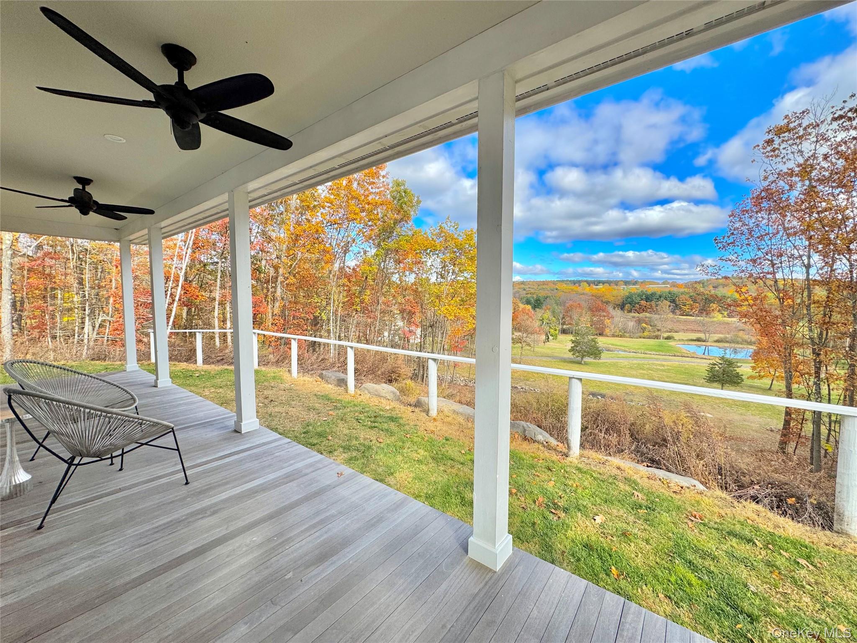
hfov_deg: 102.1
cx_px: 428
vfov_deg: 85.7
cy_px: 322
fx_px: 347
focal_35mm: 14
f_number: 2.2
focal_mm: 2.22
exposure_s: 1/821
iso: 40
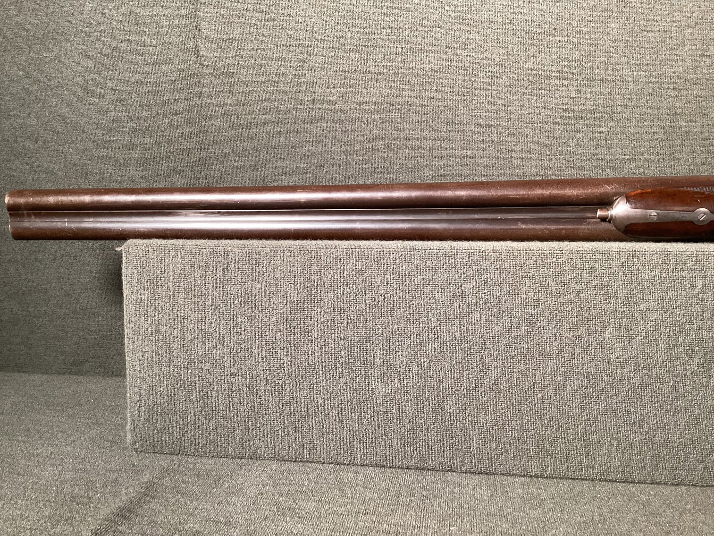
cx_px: 357
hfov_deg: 58.3
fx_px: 639
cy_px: 268
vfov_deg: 45.4
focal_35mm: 31
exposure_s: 1/40
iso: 320
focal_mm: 3.3
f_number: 2.4
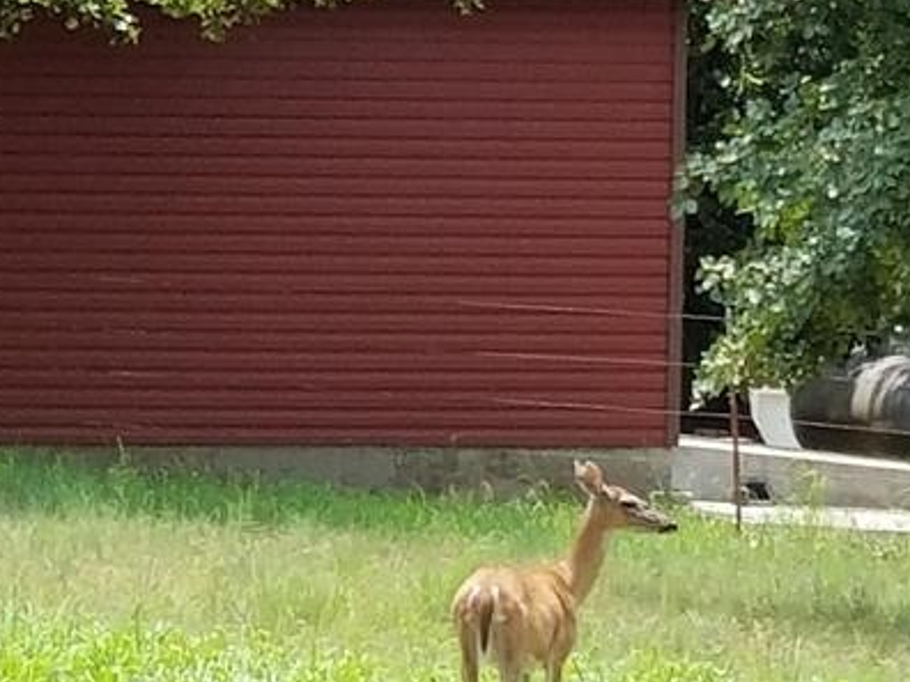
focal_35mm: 42
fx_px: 1104
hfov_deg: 44.5
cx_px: 554
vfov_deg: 34.3
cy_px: 393
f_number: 2.4
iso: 25
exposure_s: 1/300
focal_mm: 6
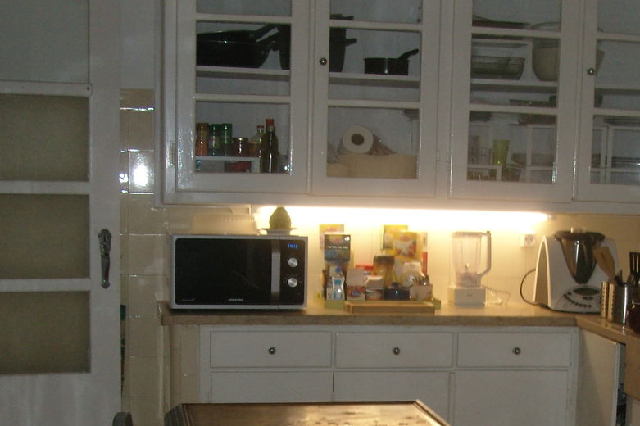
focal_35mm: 81
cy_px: 464
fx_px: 1439
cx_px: 387
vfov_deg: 16.4
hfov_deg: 25.0
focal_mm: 7.8
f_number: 2.8
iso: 100
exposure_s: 1/40
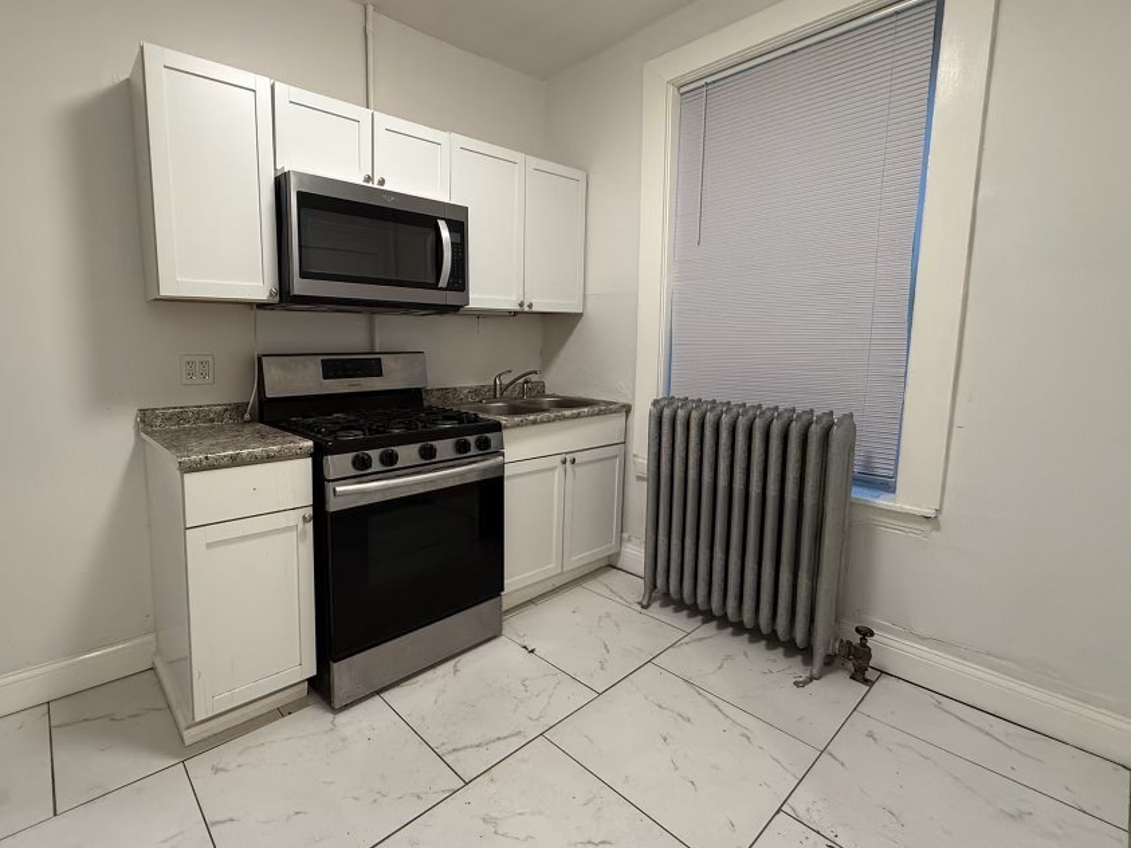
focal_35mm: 17
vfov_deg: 74.6
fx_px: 555
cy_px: 400
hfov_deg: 90.5
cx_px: 486
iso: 250
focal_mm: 2.22
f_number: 2.2
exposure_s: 1/60
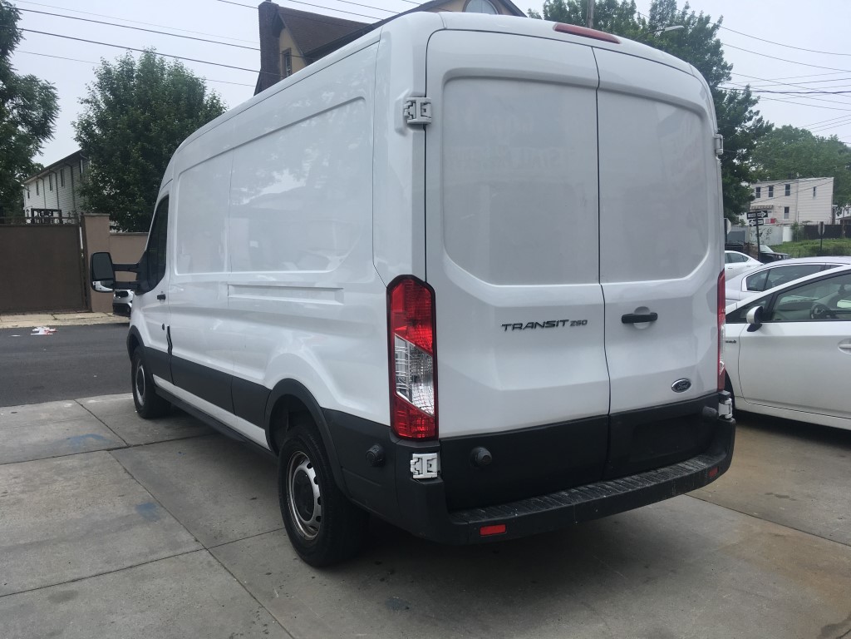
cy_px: 320
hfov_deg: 61.7
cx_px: 426
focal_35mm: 29
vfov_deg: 48.2
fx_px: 713
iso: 25
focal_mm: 4.15
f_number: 2.2
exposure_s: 1/801
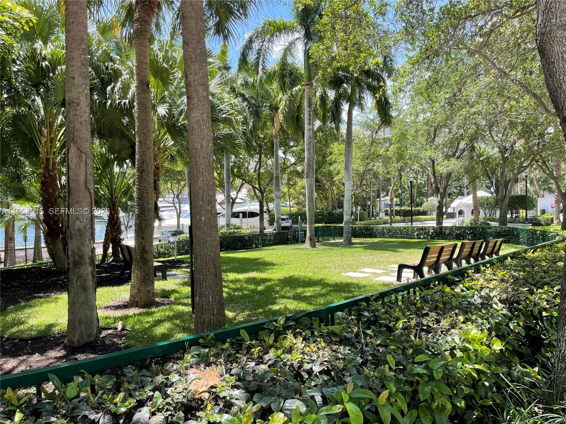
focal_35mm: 25
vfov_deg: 54.9
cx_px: 283
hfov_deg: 69.4
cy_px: 212
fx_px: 409
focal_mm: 5.1
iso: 32
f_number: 1.6
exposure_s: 1/572
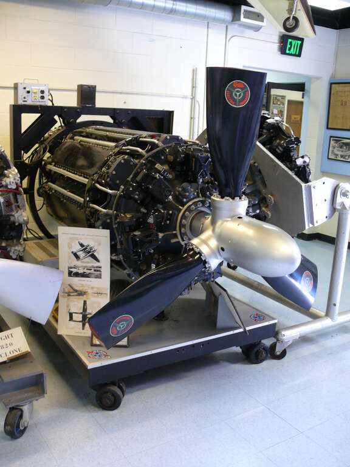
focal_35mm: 35
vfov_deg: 52.6
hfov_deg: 40.7
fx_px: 472
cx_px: 175
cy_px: 234
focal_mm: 7.4
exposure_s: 1/13
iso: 200
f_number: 2.8
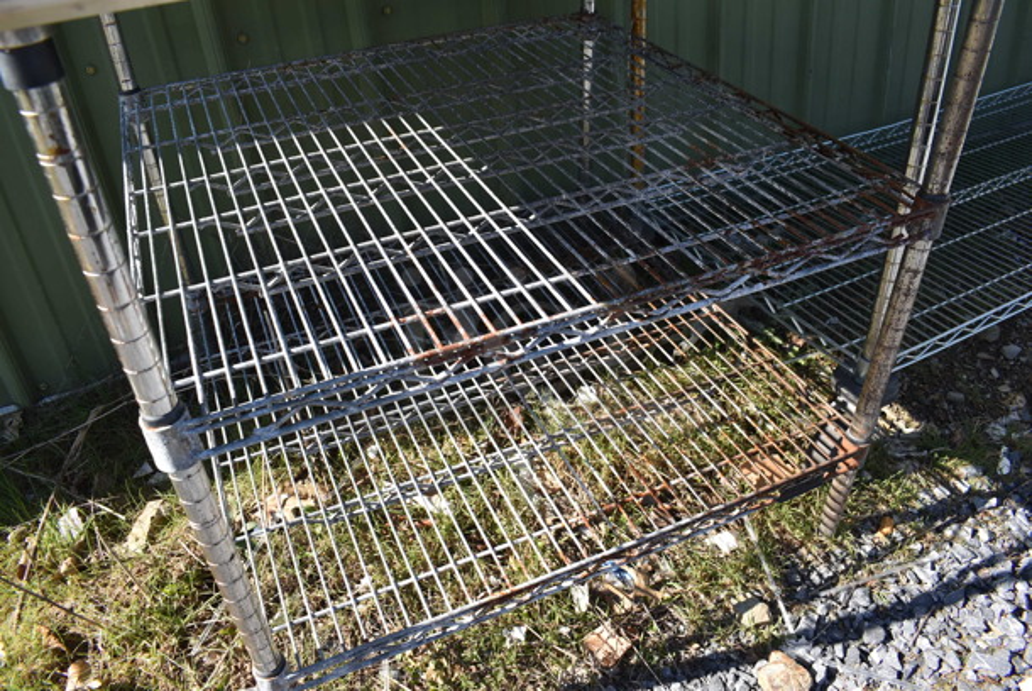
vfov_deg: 48.0
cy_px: 346
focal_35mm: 27
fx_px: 775
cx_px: 516
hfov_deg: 67.3
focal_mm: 18
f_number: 7.1
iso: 200
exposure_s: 1/320
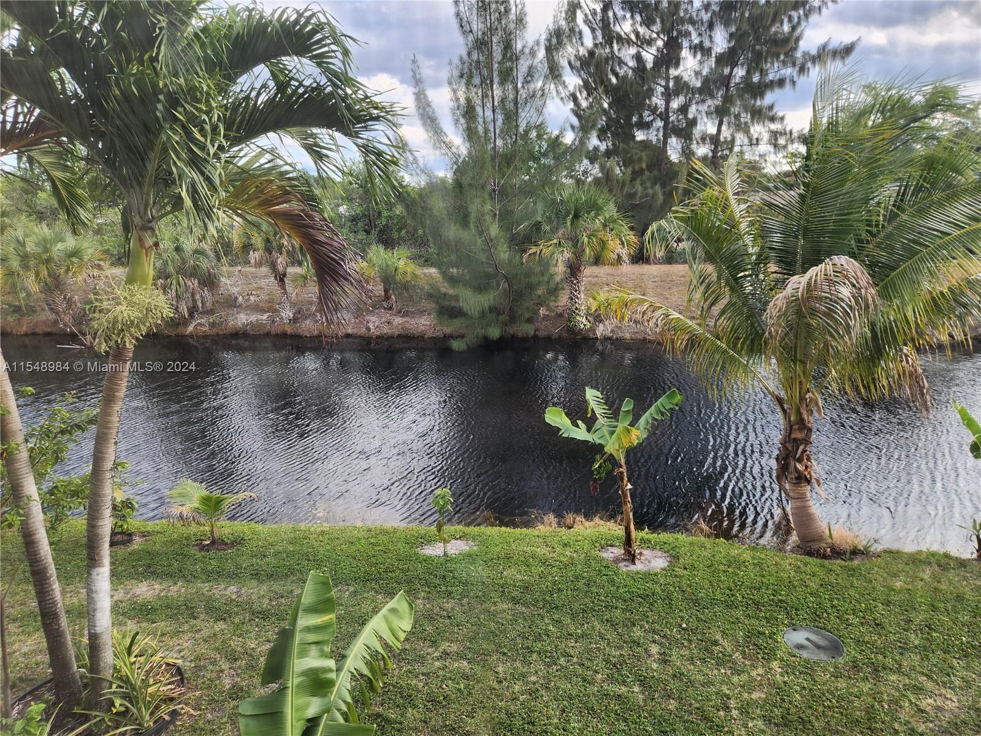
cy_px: 368
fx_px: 652
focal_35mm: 23
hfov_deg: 73.9
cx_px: 490
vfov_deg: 58.9
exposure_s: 1/180
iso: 20
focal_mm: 5.4
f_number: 1.8
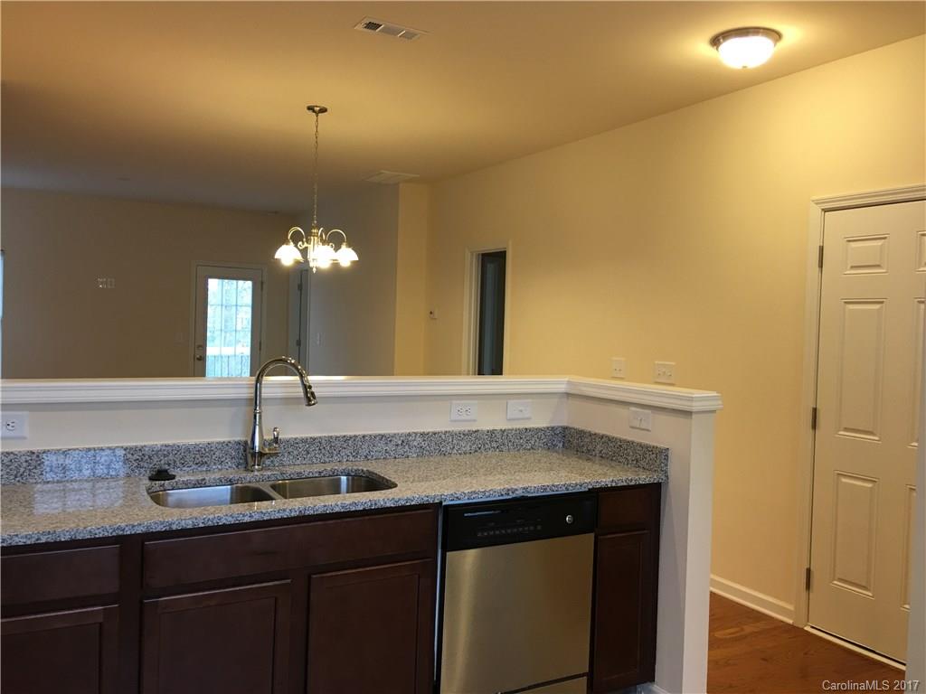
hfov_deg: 61.7
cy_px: 347
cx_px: 463
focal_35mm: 29
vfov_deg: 48.2
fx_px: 776
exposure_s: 1/15
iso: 32
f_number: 2.2
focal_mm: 4.15
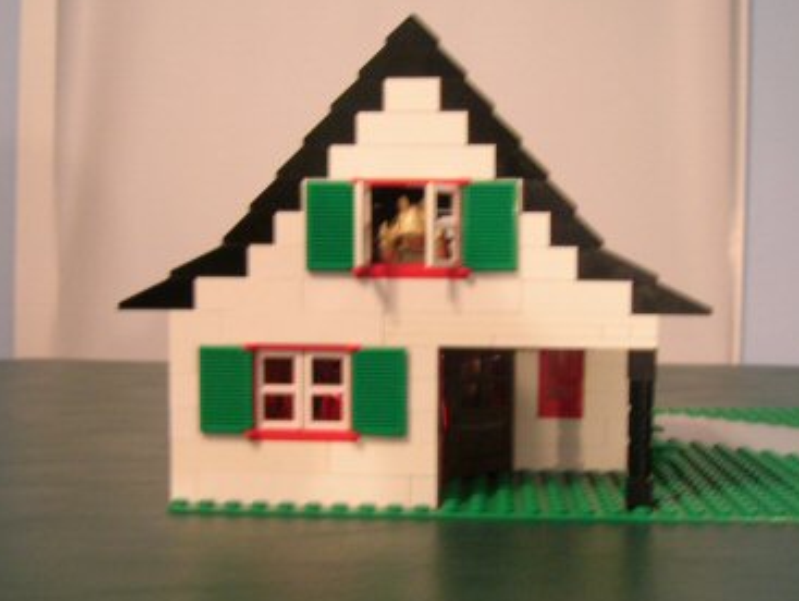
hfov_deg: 39.6
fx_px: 1109
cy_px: 378
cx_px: 451
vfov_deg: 30.2
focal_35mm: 48
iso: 150
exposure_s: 1/3.9
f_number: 2.9
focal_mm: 5.7
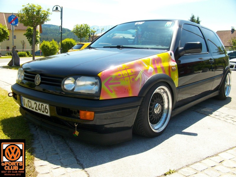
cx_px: 118
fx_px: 232
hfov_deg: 54.0
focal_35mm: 34
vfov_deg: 41.8
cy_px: 88
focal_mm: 5.7
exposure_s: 1/178
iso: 80
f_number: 5.5
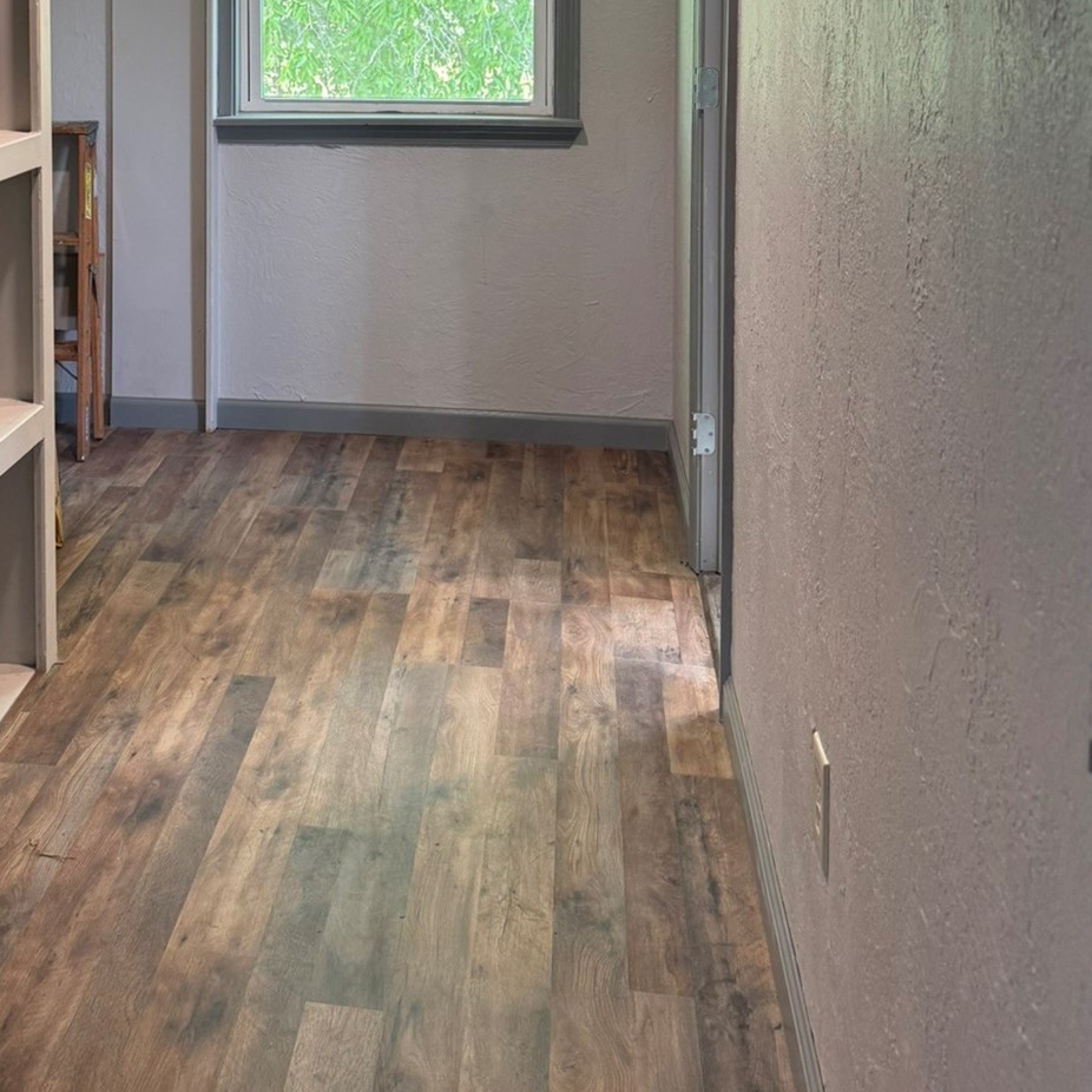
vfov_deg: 35.4
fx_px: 1570
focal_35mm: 44
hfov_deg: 37.6
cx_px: 311
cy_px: 54
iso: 200
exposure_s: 1/83
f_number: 1.78
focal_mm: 6.76
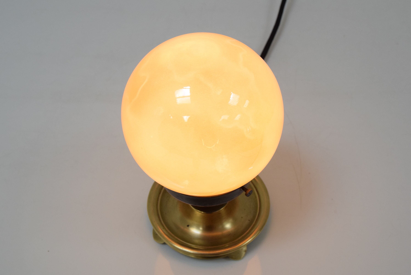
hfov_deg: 42.3
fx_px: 531
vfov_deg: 29.0
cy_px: 138
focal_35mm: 46
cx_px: 206
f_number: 8
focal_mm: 31
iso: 1600
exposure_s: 1/250
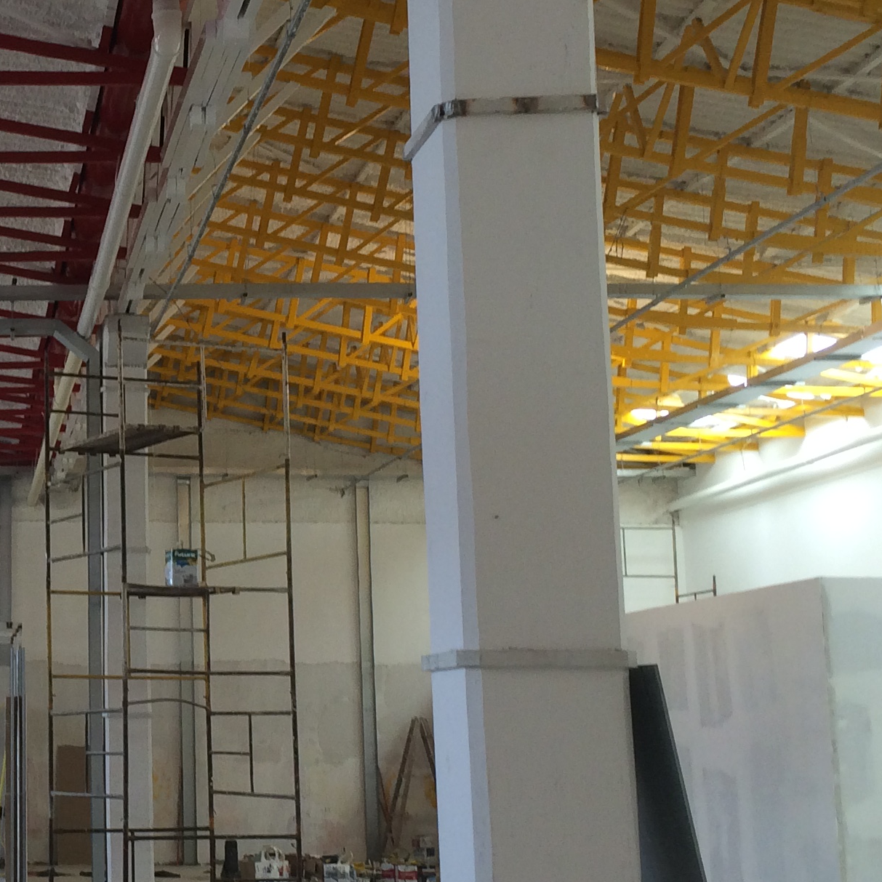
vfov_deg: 25.0
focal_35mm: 69
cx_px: -31
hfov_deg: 23.8
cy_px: 388
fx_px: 1989
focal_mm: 4.15
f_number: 2.2
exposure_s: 1/120
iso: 64
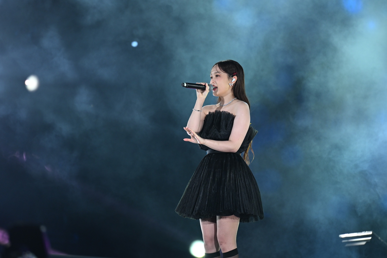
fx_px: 3224
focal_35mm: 300
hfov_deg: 6.9
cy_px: 129
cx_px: 194
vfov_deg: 4.6
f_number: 2.8
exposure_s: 1/400
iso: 640
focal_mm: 200
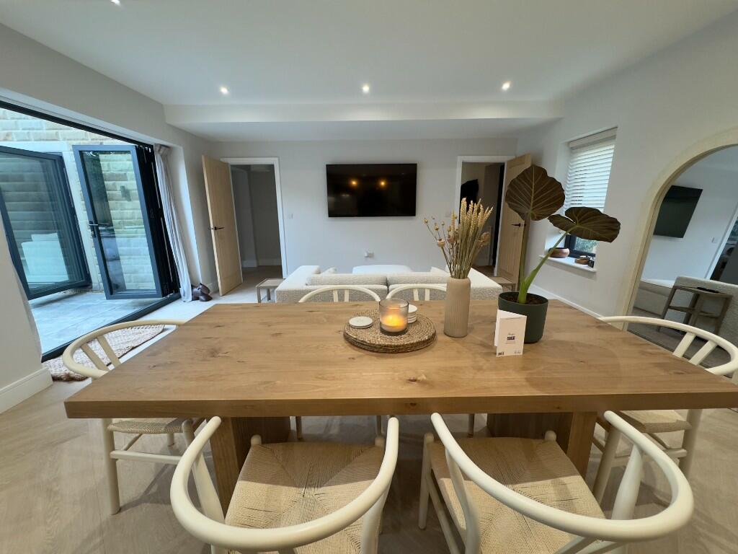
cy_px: 277
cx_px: 369
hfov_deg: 102.1
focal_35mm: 14
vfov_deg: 85.7
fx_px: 298
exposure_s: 1/100
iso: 320
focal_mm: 2.22
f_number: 2.2
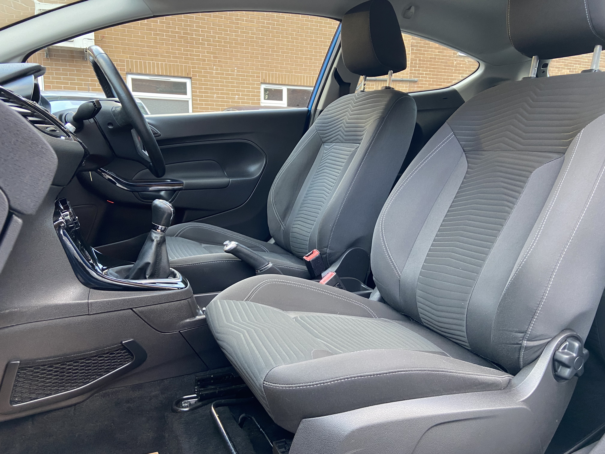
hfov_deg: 67.3
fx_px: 454
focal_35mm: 26
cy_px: 227
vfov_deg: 53.1
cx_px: 302
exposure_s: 1/60
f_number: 1.8
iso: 200
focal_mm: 4.25
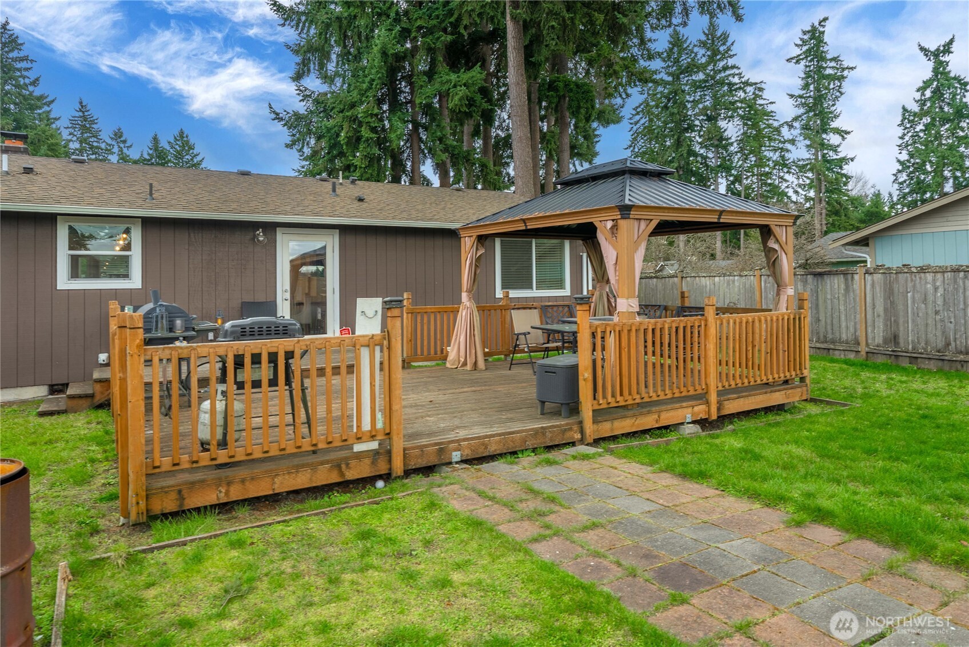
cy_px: 324
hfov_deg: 78.6
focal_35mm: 22
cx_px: 484
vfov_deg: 57.3
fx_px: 592
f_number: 7.1
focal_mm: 22
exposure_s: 1/30
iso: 125
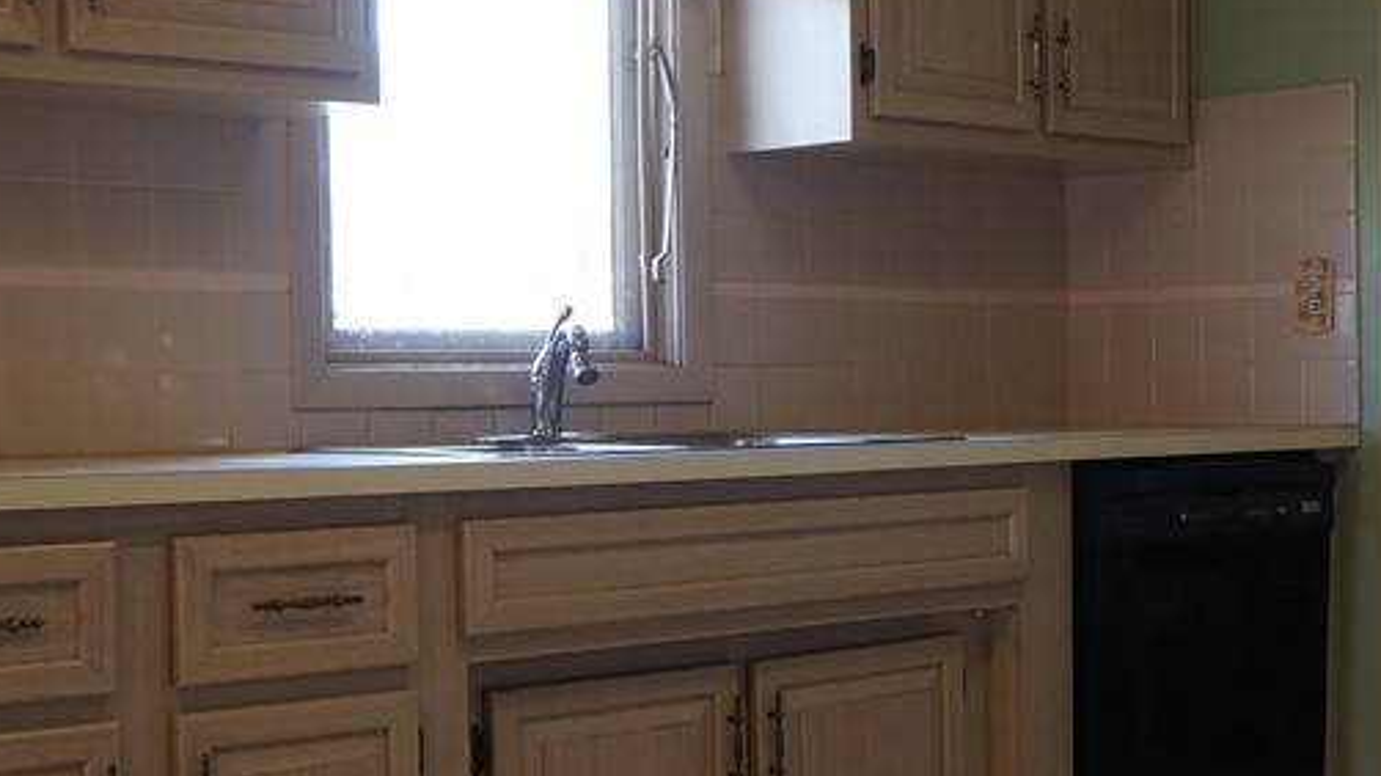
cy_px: 517
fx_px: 2489
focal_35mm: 68
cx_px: 923
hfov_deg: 30.8
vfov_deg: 17.7
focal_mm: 20
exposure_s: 1/60
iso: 400
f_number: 4
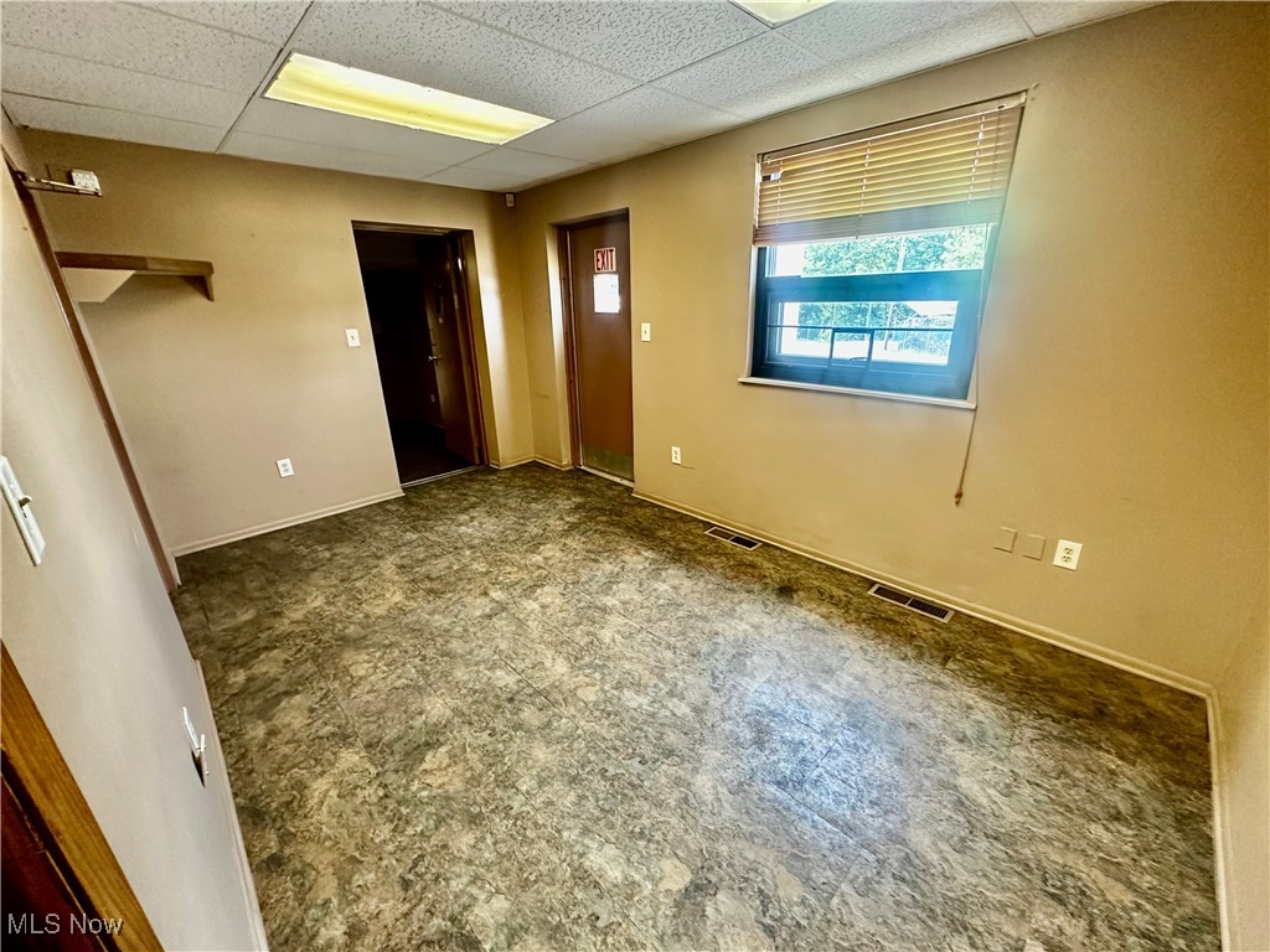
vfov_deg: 85.7
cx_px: 635
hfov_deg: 102.1
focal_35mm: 14
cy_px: 476
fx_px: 514
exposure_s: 1/60
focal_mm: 2.22
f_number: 2.2
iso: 320
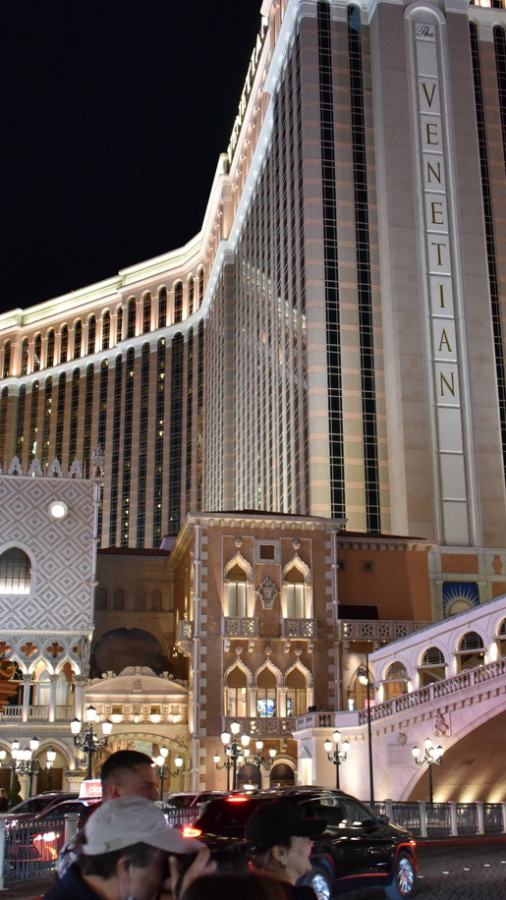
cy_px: 487
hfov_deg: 29.0
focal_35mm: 41
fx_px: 978
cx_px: 273
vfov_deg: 49.3
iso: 5600
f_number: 3.5
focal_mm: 28
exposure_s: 1/60
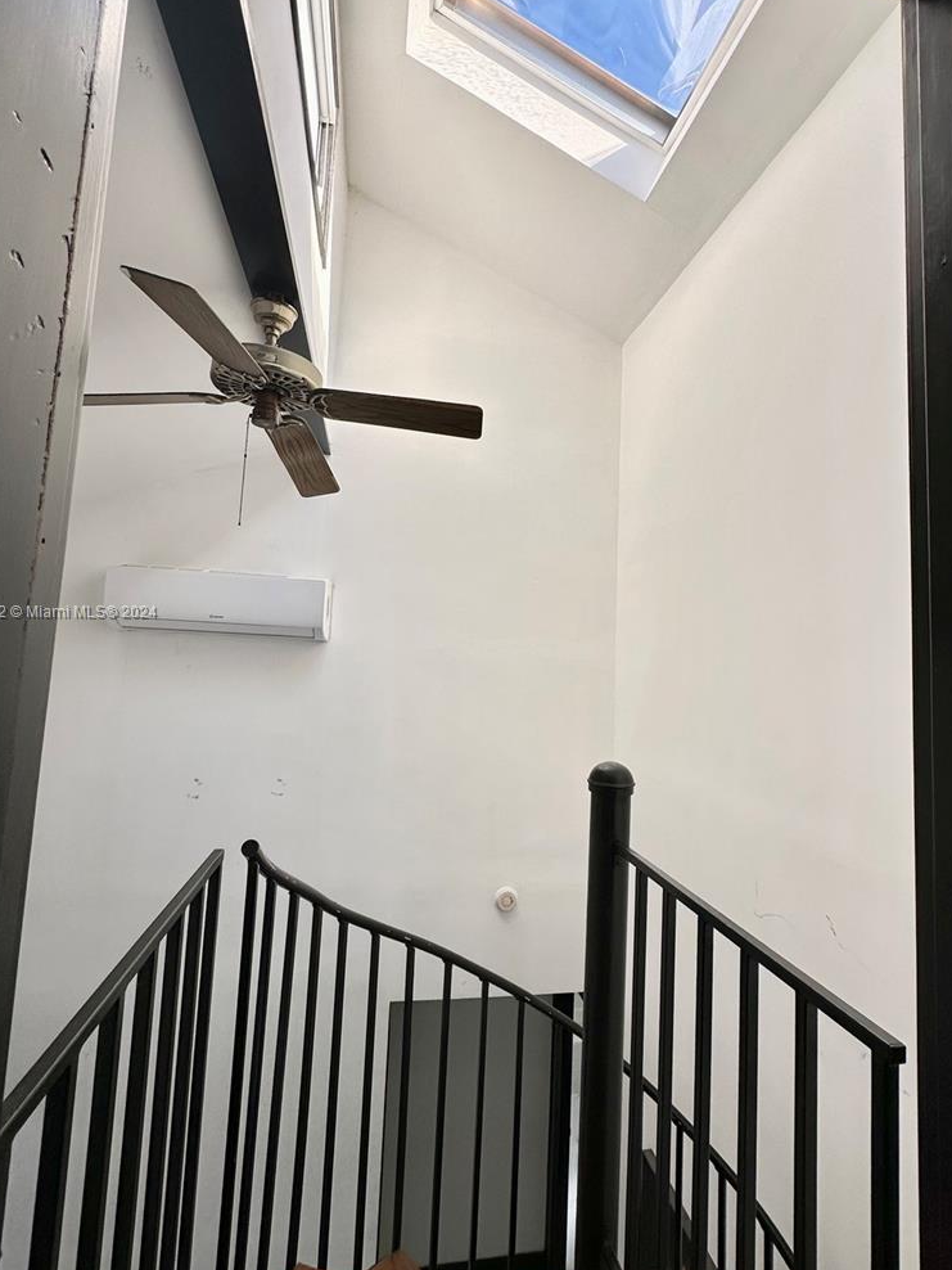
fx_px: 623
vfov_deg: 91.0
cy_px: 613
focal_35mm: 17
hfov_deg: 74.7
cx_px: 500
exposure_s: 1/113
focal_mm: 2.22
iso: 40
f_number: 2.2
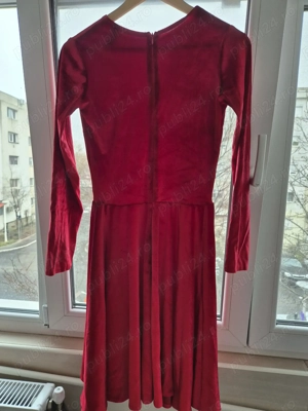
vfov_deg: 73.9
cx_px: 154
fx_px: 273
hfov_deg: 58.9
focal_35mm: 23
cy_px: 206
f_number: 1.8
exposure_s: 1/180
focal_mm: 5.4
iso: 200
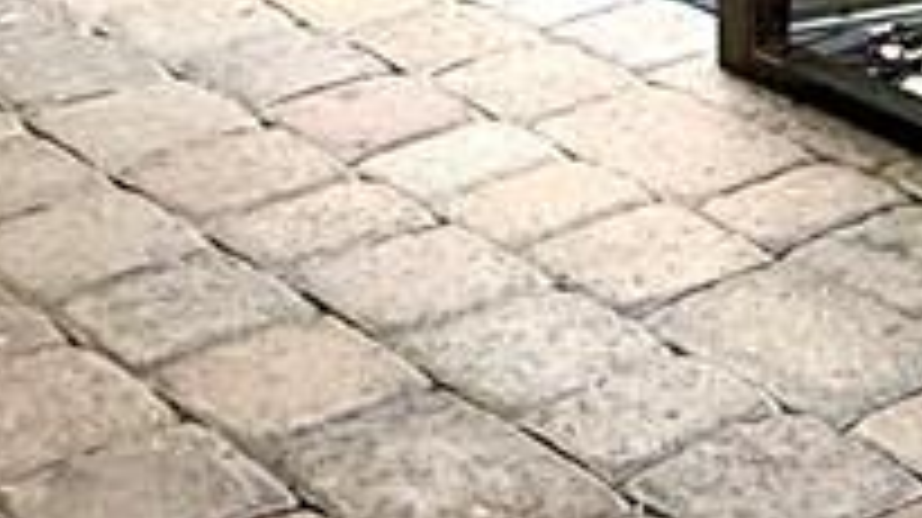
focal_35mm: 119
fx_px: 2907
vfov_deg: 8.9
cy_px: -842
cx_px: 1043
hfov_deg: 17.4
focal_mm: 2.22
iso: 80
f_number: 2.2
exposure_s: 1/99
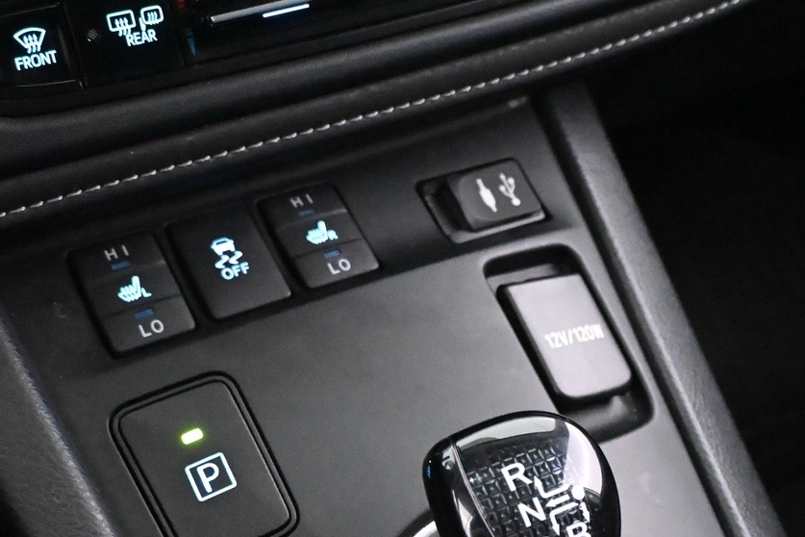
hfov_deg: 32.7
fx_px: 1363
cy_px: 421
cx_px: 508
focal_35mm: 61
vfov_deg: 22.0
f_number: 4
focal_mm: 21
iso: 12800
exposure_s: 1/50
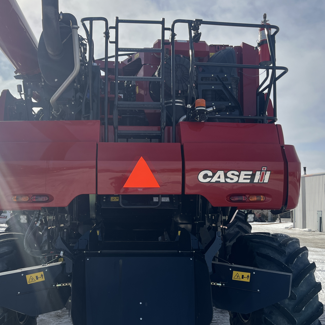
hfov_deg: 45.9
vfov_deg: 45.9
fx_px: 382
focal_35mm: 36
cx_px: 138
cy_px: 186
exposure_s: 1/4854
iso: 50
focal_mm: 5.1
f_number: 1.6
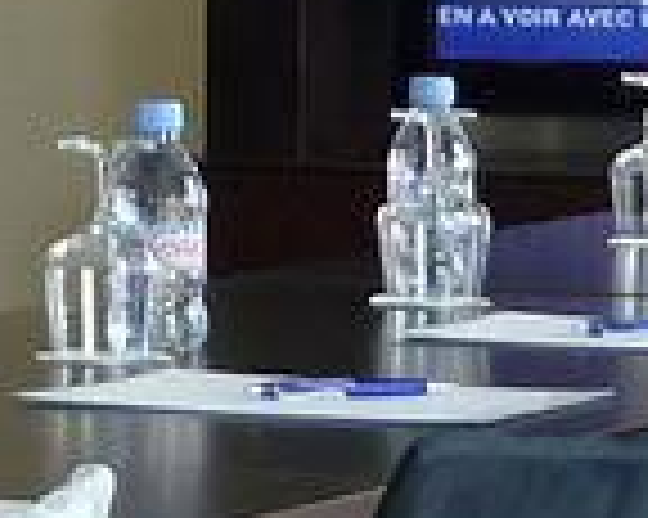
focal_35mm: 268
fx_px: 5136
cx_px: 171
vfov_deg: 5.7
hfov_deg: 7.2
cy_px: -419
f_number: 2.8
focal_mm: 5.5
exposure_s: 1/40
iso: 80
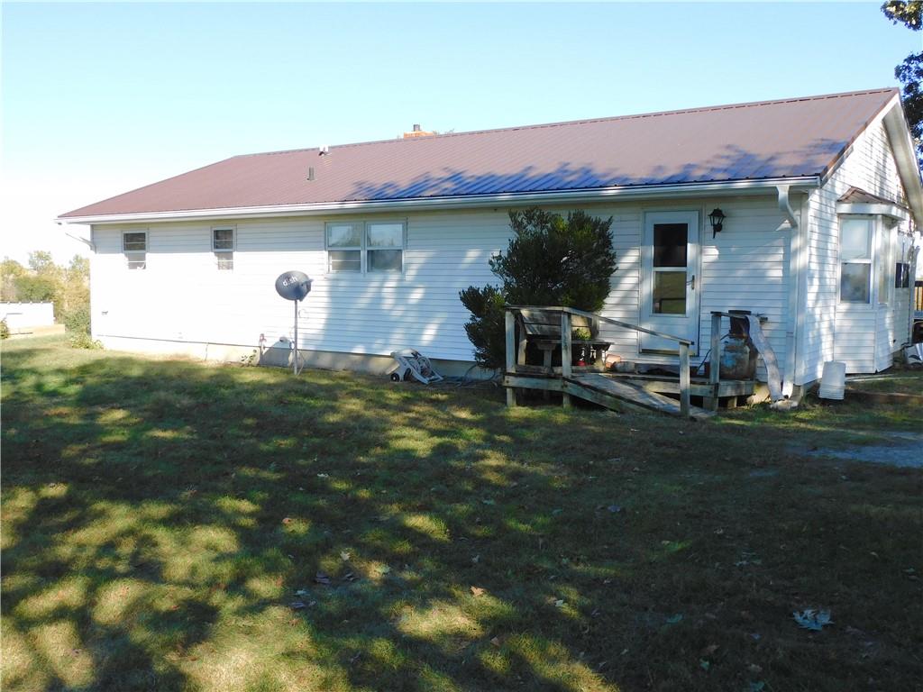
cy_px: 346
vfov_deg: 42.9
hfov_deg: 55.4
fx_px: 880
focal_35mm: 33
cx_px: 462
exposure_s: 1/500
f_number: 3.6
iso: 125
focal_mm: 5.9
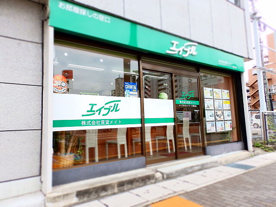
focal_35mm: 22
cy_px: 104
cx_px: 138
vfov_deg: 61.1
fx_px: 175
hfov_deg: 76.4
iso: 80
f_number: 4.5
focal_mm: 4
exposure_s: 1/160
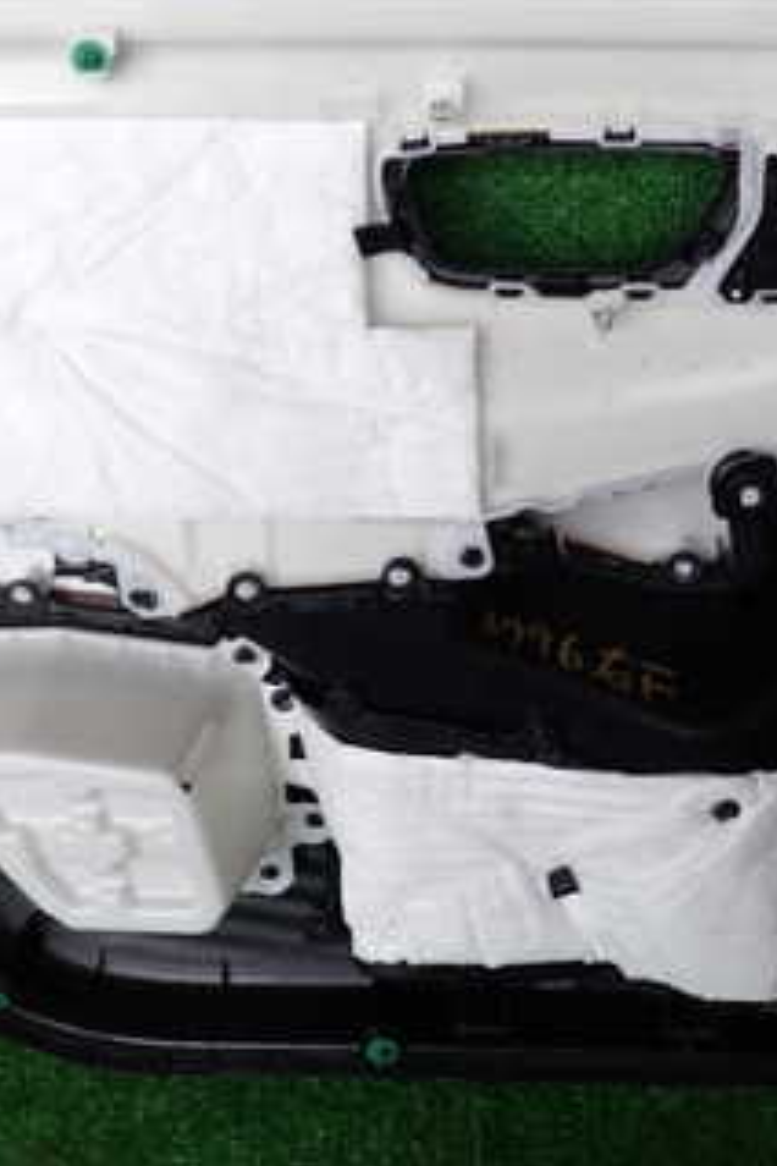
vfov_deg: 40.3
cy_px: 528
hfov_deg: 27.5
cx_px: 451
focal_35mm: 49
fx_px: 1586
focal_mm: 4.5
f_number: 5.6
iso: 100
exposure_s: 1/30
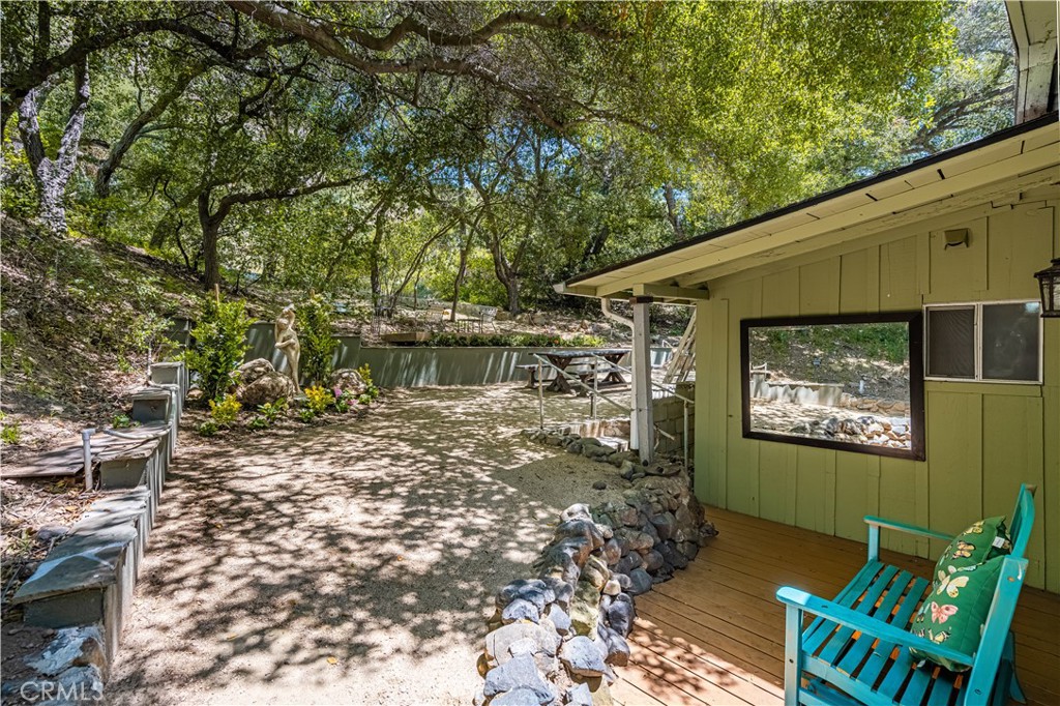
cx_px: 530
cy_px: 353
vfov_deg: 75.5
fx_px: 456
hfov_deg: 98.6
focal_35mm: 16
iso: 100
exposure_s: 1/200
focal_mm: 15.5
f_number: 5.6
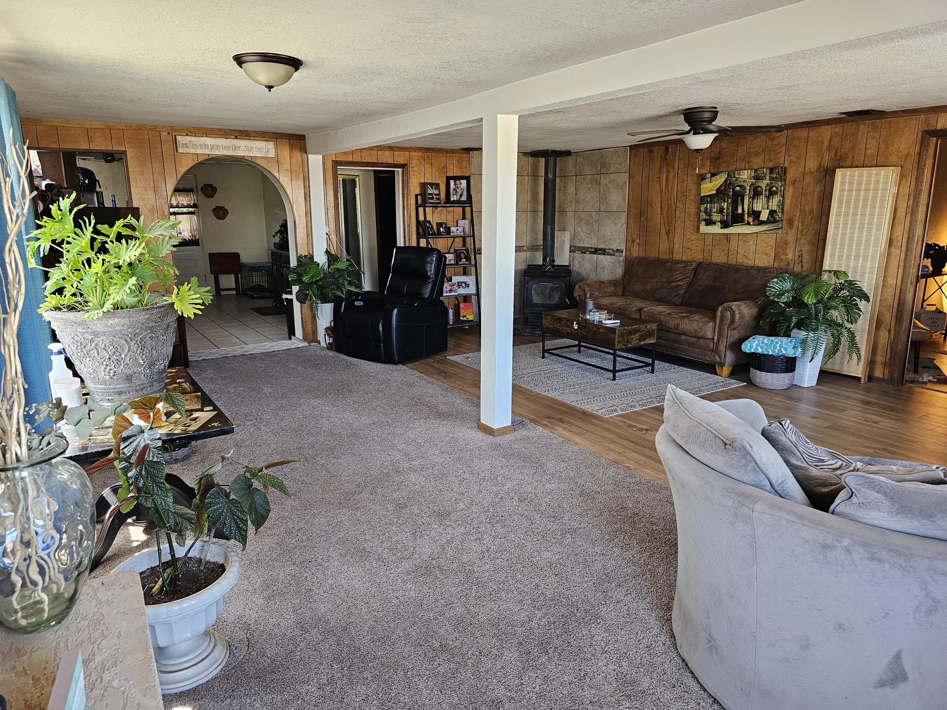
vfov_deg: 58.9
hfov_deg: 73.9
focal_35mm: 23
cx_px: 474
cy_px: 355
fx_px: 629
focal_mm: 6.3
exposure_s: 1/170
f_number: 1.7
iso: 400
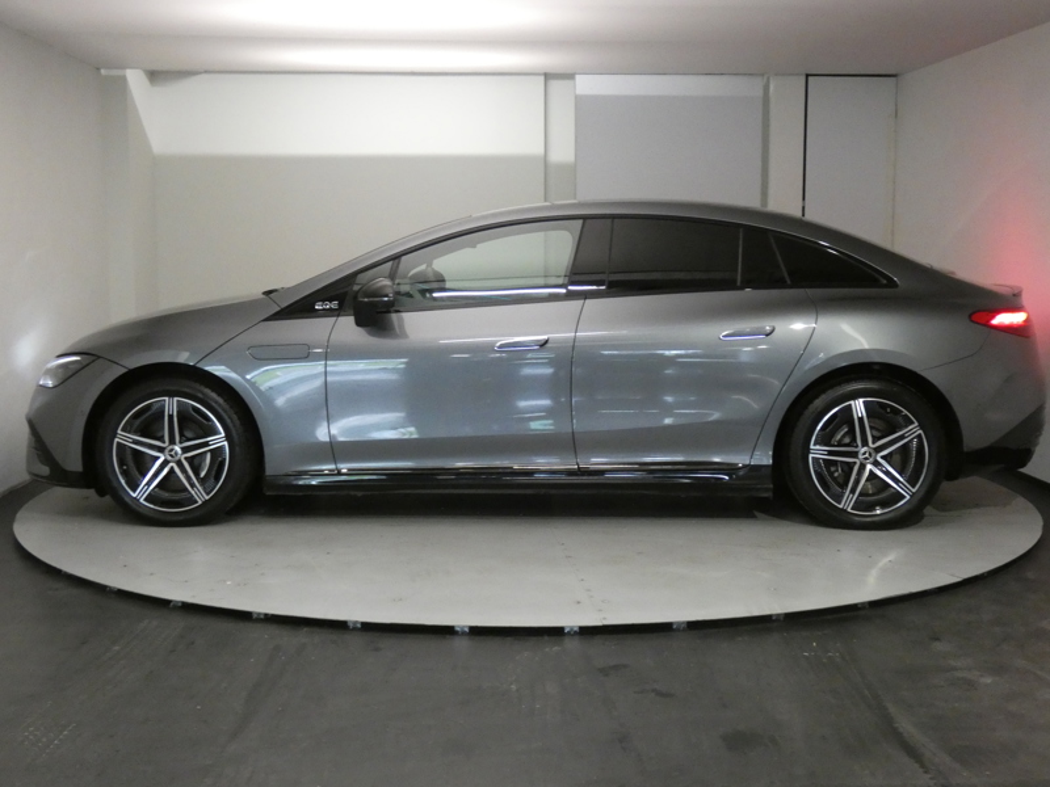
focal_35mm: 43
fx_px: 1304
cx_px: 525
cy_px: 394
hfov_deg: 43.9
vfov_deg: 33.6
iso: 1000
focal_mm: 7.8
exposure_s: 1/80
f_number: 3.7
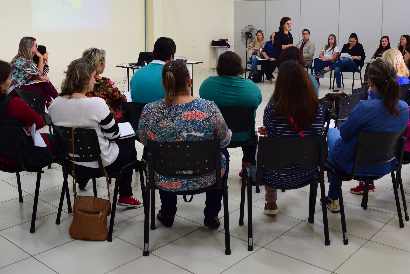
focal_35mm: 39
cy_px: 77
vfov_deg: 33.7
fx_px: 444
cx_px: 252
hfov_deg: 49.1
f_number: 6.3
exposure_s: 1/15
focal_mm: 18
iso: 400
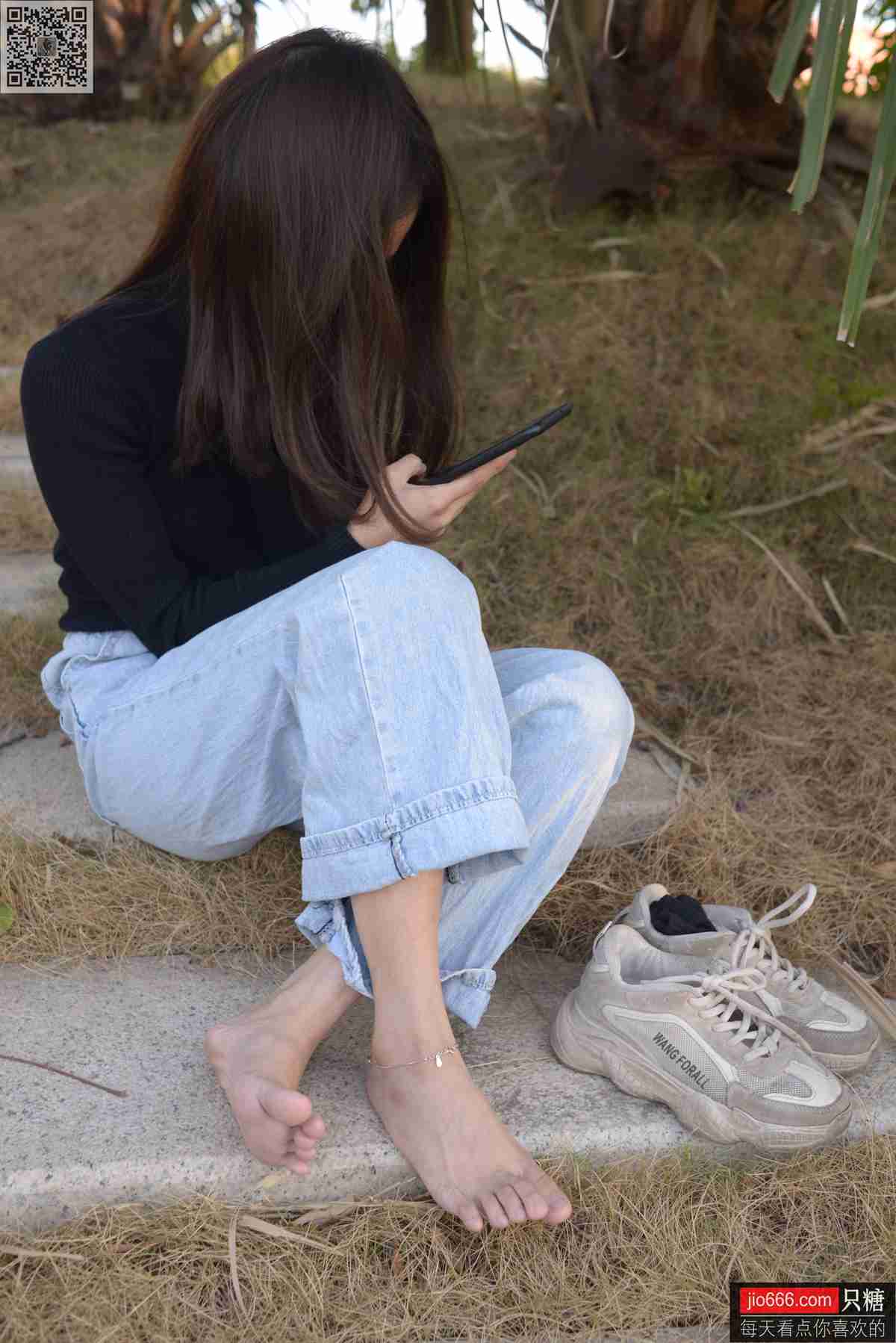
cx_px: 448
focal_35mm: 35
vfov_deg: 54.4
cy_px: 672
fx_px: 1306
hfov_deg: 37.9
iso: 200
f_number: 5.6
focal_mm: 35
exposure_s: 1/80
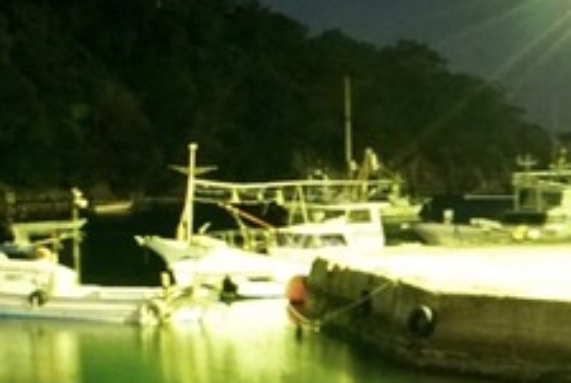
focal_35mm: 81
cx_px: -259
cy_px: 205
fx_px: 1287
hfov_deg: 21.4
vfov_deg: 16.9
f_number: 9
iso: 16000
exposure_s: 2
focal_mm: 24
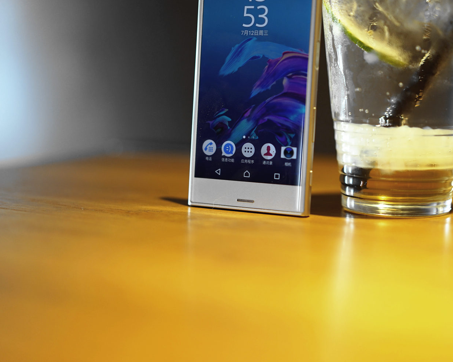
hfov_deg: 29.9
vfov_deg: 24.2
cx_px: 272
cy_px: 182
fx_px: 845
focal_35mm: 63
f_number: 2
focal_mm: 55
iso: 320
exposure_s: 1/60
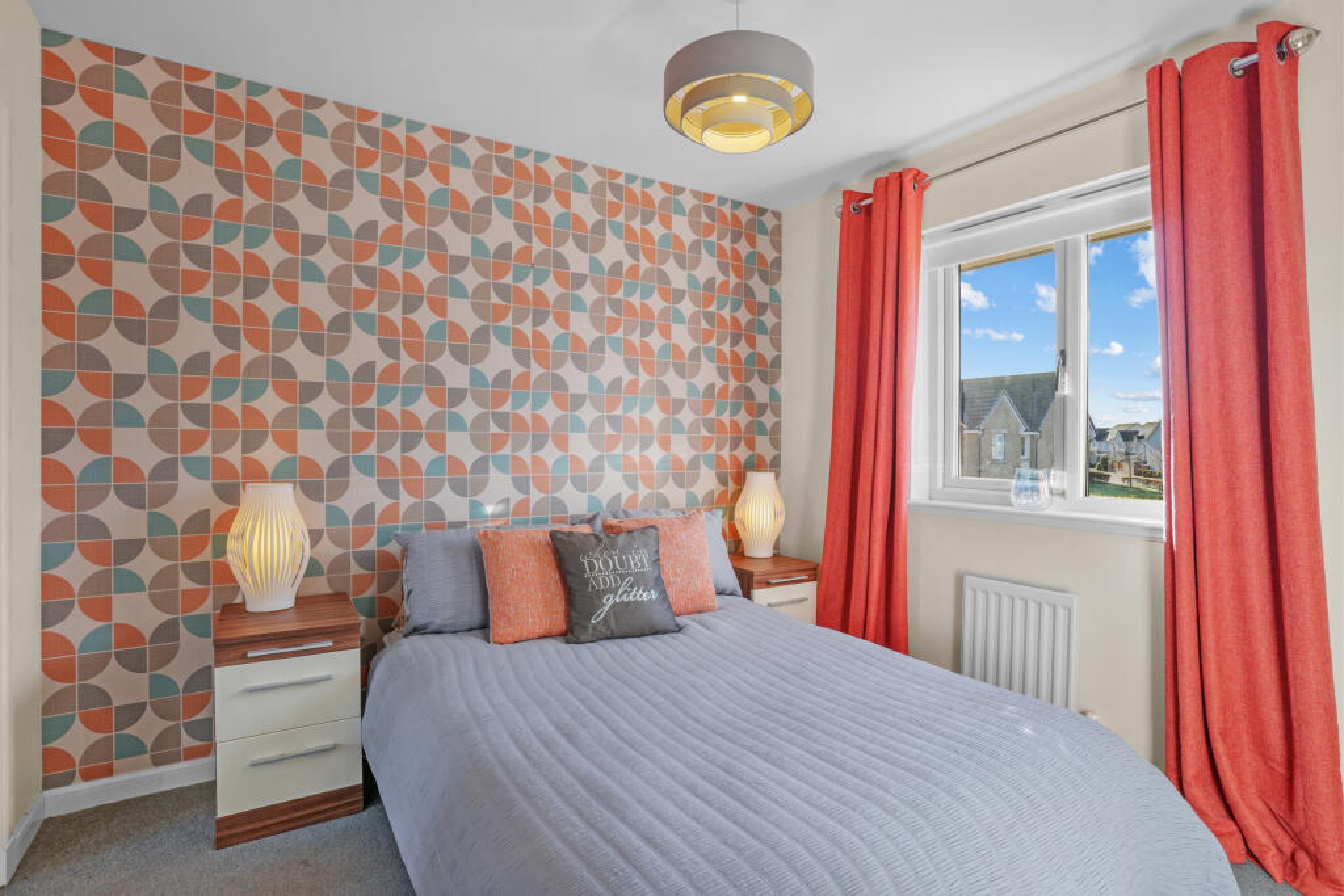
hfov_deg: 93.3
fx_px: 635
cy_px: 448
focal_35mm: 17
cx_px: 672
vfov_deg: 70.5
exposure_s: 1/10
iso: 250
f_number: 8
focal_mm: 17
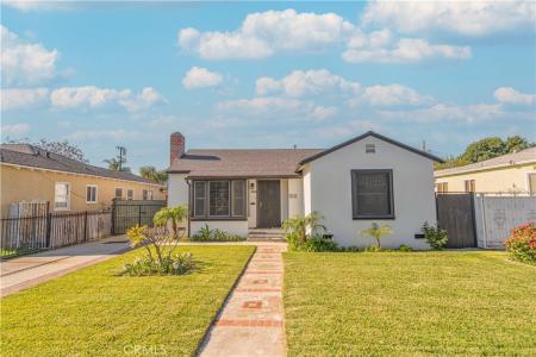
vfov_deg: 64.6
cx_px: 268
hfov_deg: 86.9
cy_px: 178
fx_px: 283
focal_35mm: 19
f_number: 4
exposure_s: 1/800
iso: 125
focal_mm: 19
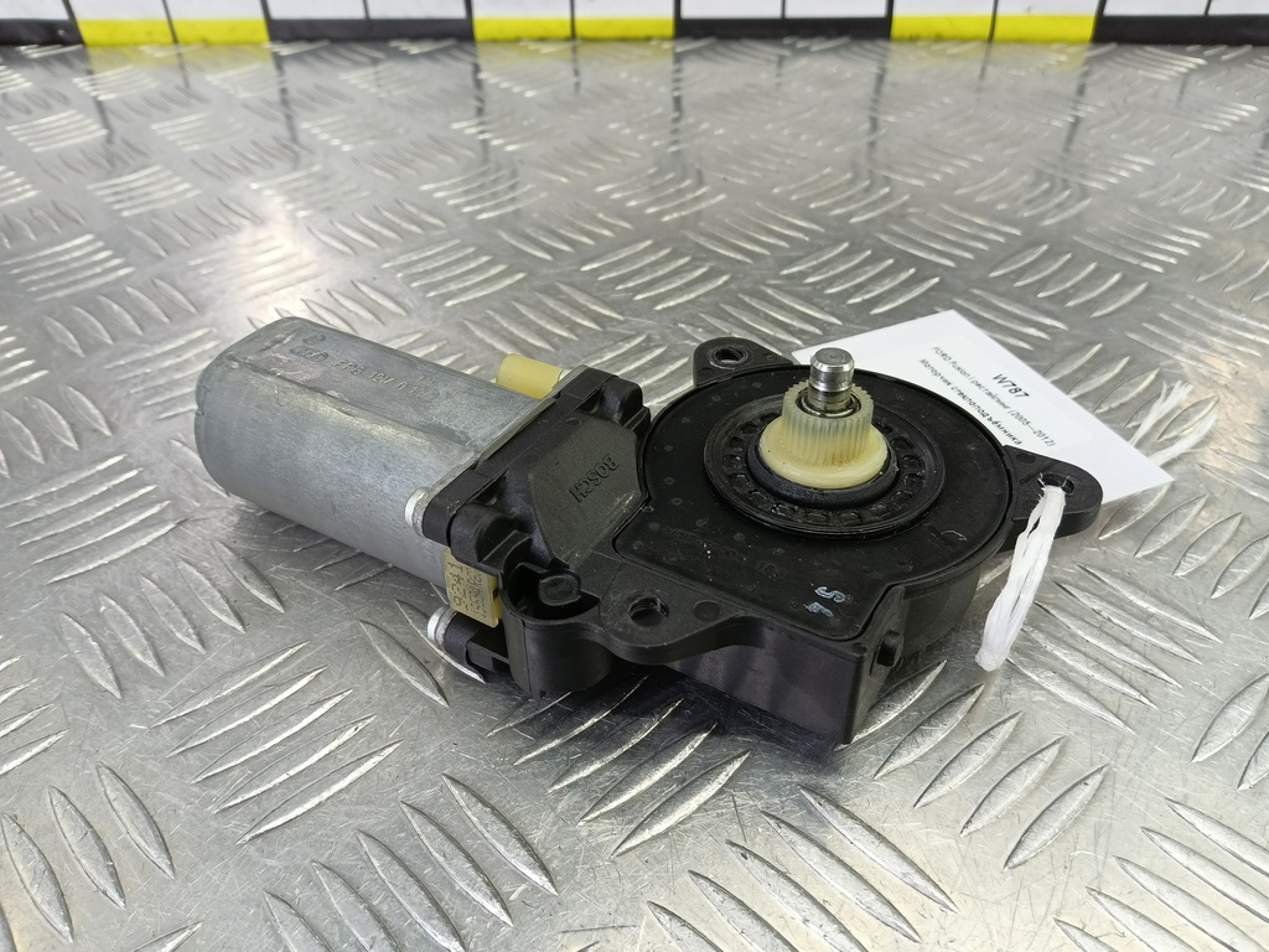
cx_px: 634
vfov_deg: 58.9
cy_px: 476
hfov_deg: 73.9
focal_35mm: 23
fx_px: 843
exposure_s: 1/50
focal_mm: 4.11
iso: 146
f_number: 1.6
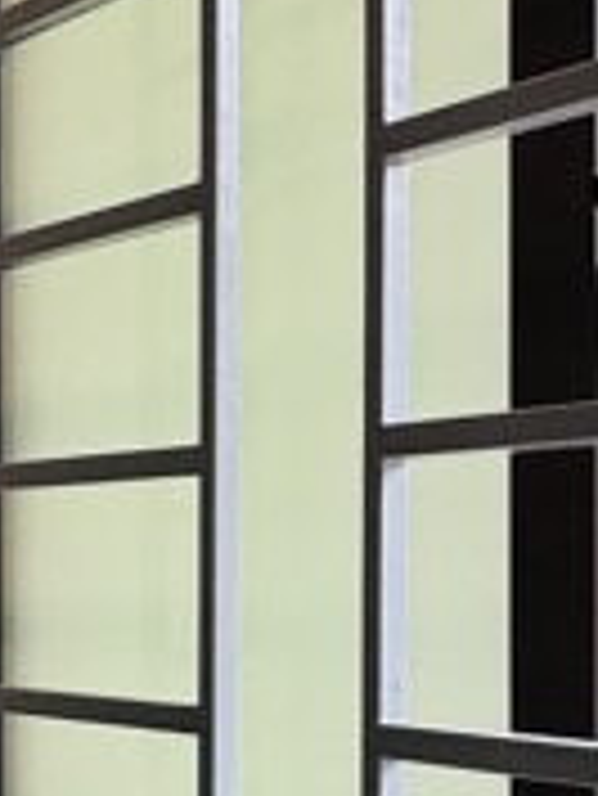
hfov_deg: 16.6
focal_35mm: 81
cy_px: 616
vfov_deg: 23.8
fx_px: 1863
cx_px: 890
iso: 80
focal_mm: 2.22
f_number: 2.2
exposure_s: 1/99
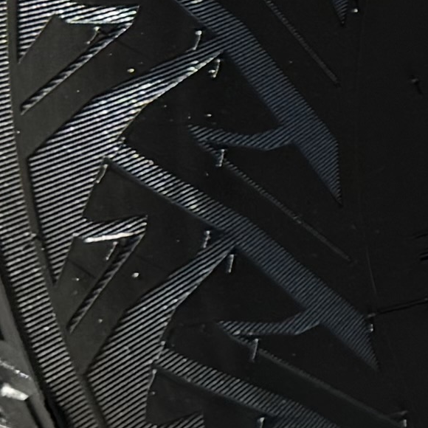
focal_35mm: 209
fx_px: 2924
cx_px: 1599
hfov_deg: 6.8
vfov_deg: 8.3
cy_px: -68
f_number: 1.78
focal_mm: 6.76
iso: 80
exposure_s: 1/1524
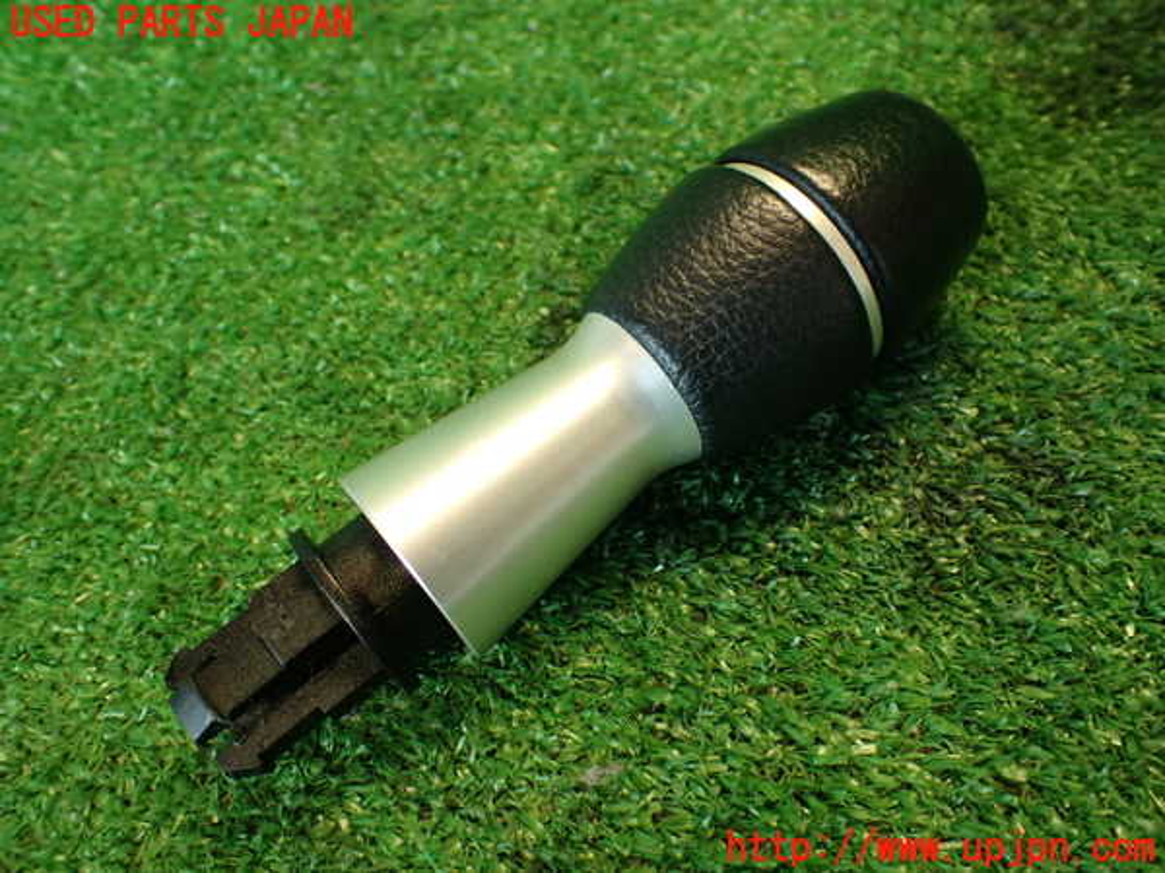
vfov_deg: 44.2
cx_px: 582
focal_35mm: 32
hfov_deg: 56.8
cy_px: 436
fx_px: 1077
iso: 250
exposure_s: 1/30
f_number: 2.4
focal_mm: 5.79
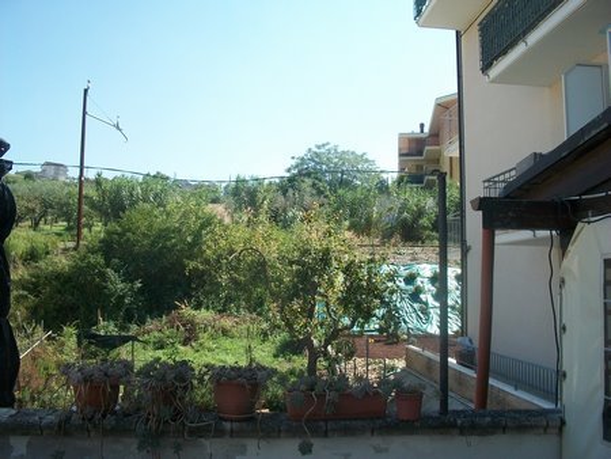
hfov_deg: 56.8
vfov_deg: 44.2
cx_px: 306
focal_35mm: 32
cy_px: 230
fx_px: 565
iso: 80
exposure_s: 1/200
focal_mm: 5.7
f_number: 5.5
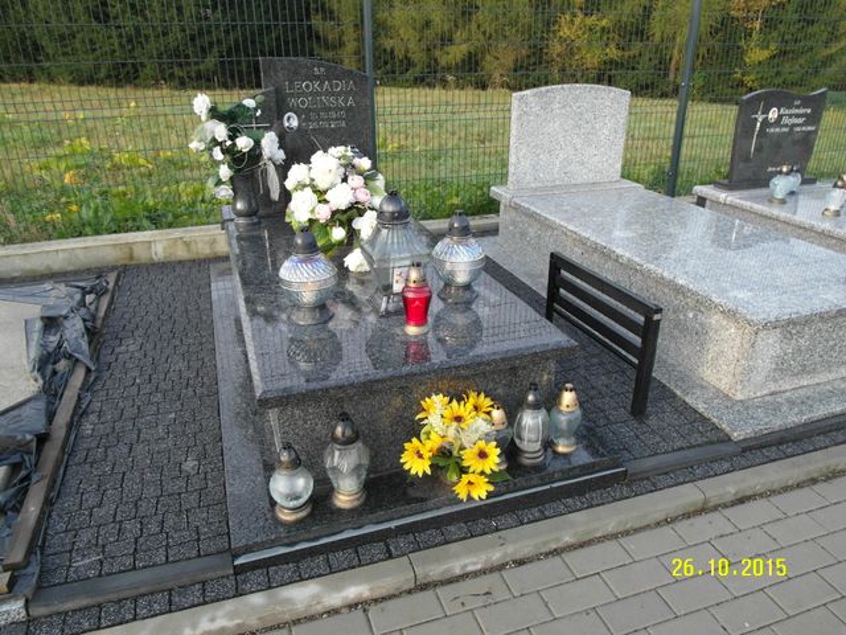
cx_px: 423
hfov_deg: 71.6
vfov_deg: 56.8
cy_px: 318
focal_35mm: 24
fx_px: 587
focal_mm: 5.2
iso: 100
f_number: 3.4
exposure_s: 1/90
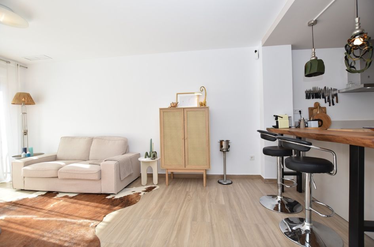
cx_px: 187
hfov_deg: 100.5
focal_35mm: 15
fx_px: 155
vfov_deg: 77.0
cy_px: 124
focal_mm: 10
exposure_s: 1/250
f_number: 4.5
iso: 200
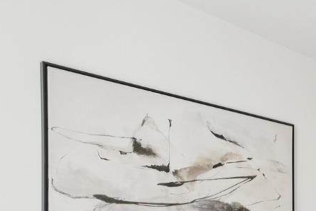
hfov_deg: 30.8
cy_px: 235
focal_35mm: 47
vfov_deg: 26.3
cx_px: 430
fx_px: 413
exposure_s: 1/125
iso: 640
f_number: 8
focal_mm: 14
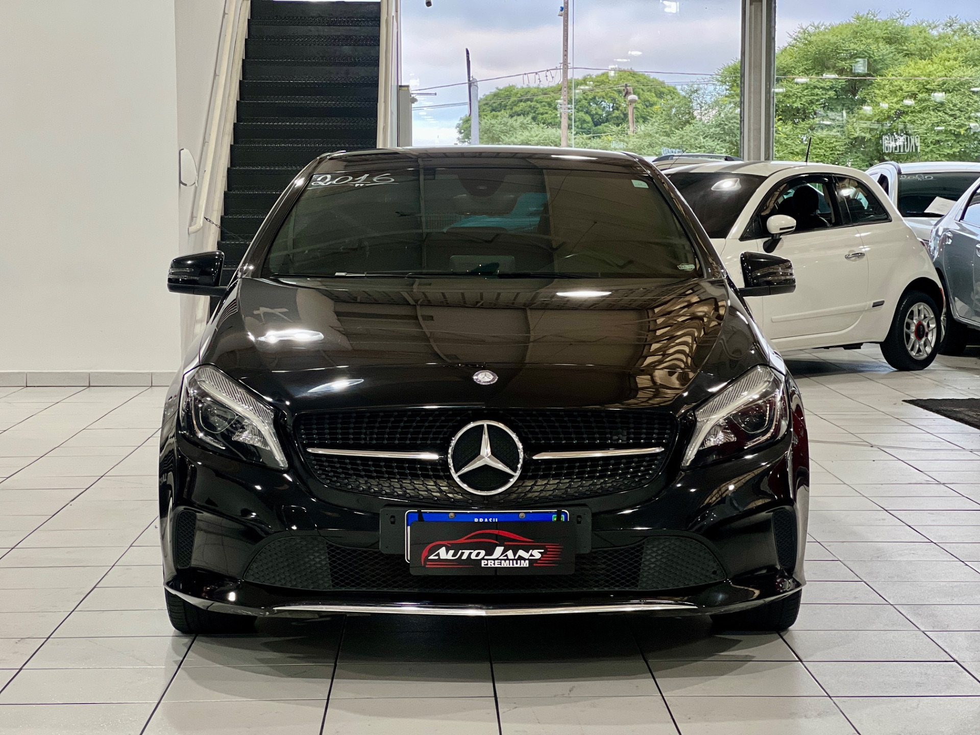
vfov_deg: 19.1
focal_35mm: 77
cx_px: 490
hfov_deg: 25.3
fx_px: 2180
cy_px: 368
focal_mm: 9
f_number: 2.8
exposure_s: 1/40
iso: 125
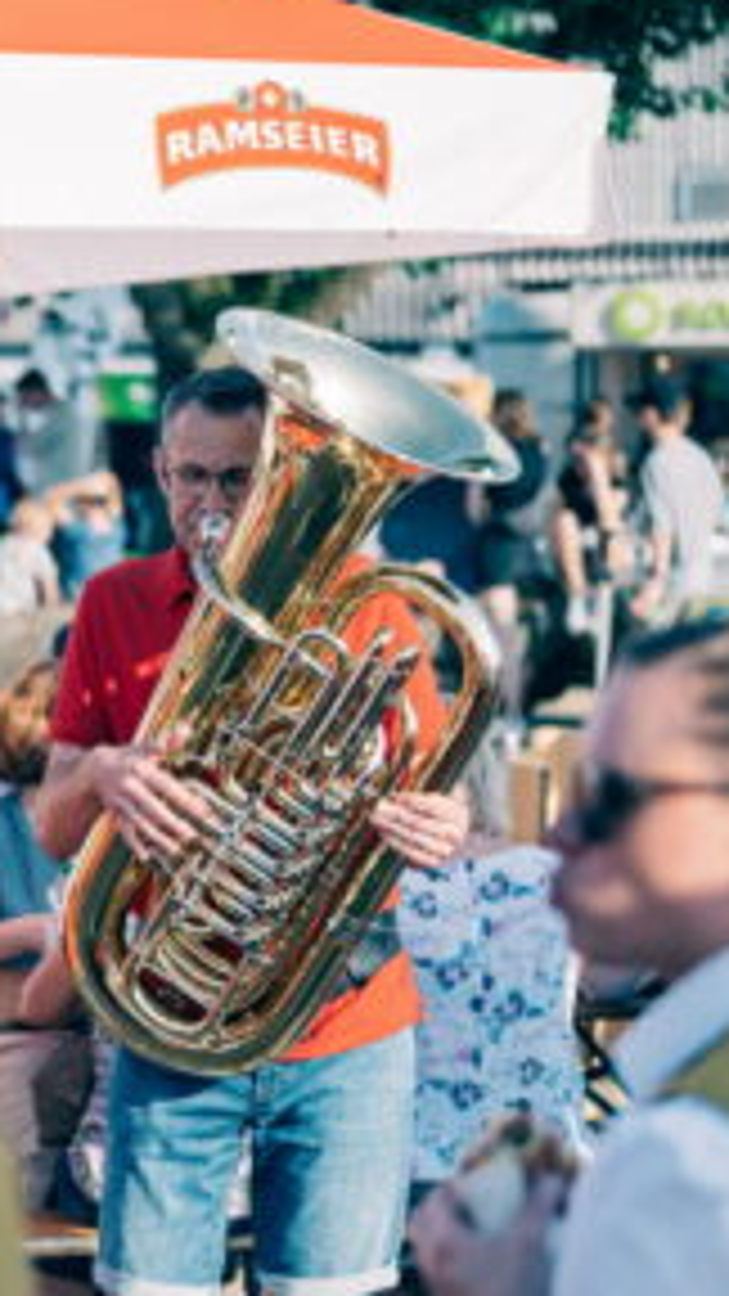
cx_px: -423
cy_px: 724
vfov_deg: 18.2
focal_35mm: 118
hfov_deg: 9.9
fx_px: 4055
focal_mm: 50
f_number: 1.8
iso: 100
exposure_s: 1/5000
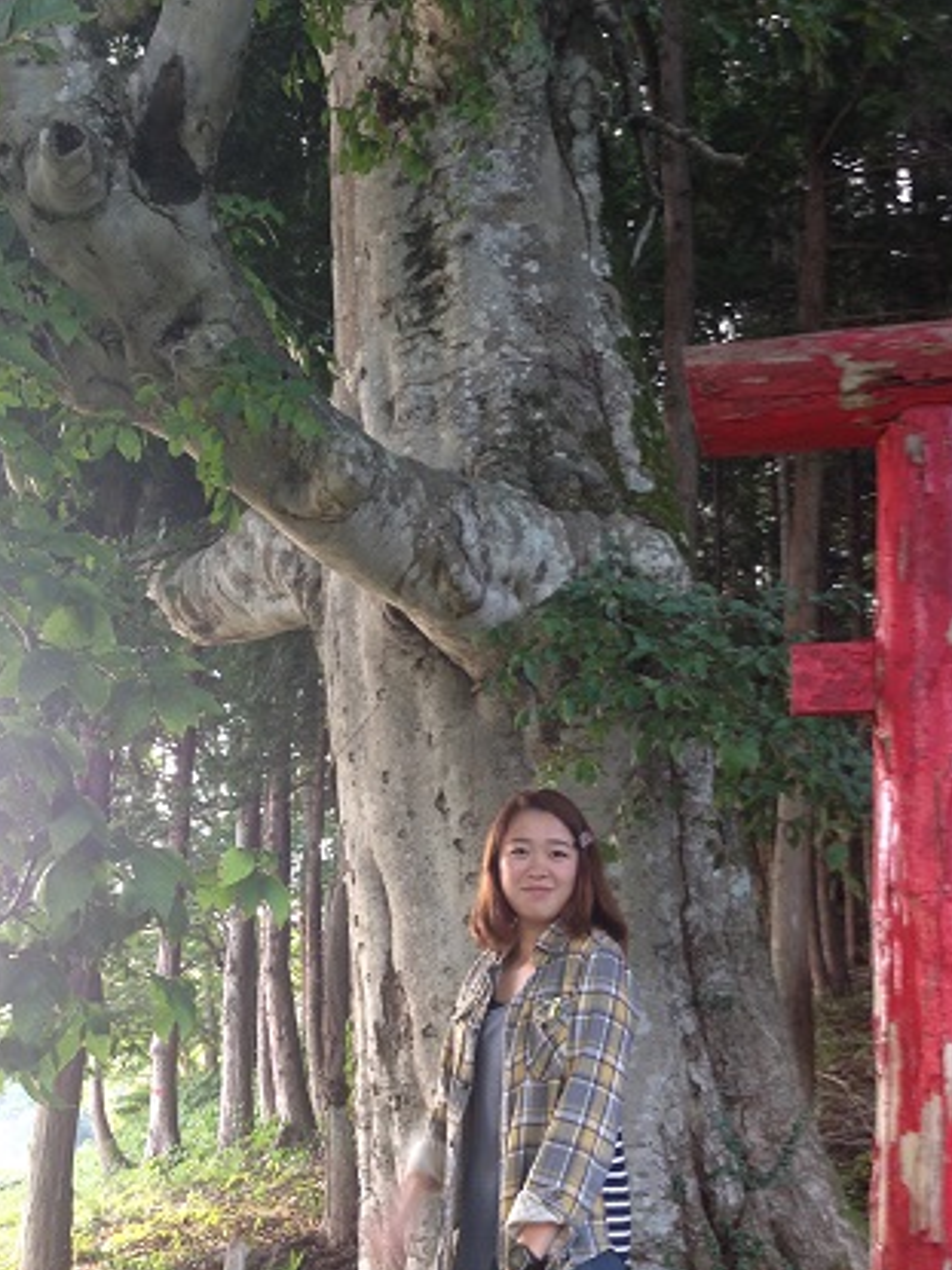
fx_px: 1431
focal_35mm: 39
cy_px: 695
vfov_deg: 47.8
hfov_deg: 36.8
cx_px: 444
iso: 64
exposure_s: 1/20
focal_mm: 4.12
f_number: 2.4
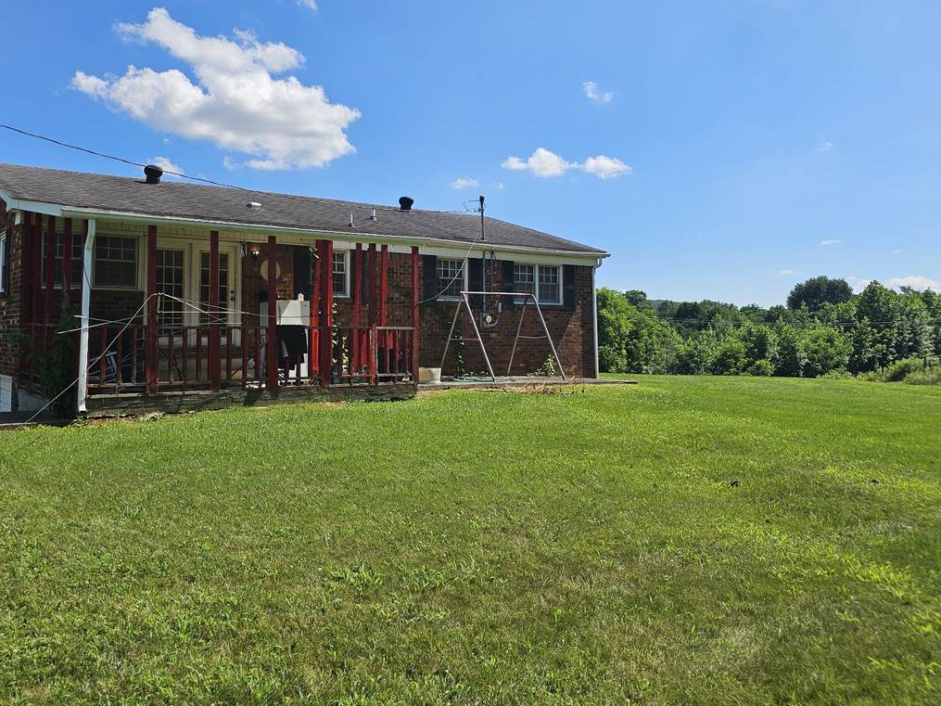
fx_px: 788
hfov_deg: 61.0
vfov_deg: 48.1
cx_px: 365
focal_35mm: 29
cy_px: 302
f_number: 1.7
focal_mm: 6.3
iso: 10
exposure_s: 1/976
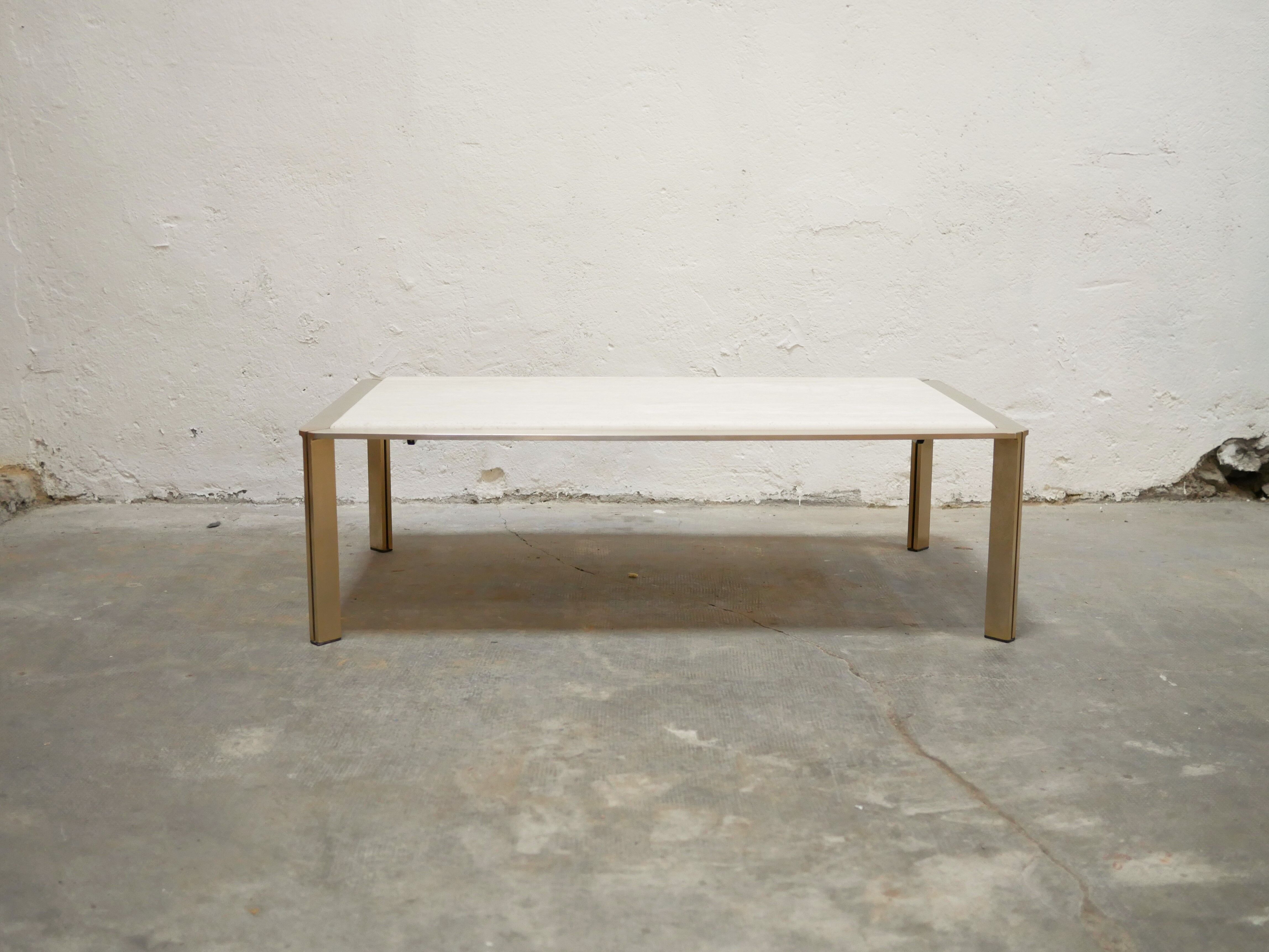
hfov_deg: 46.8
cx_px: 634
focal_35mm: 40
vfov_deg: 36.0
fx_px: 1467
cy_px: 476
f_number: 1.7
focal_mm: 20
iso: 1000
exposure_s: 1/60
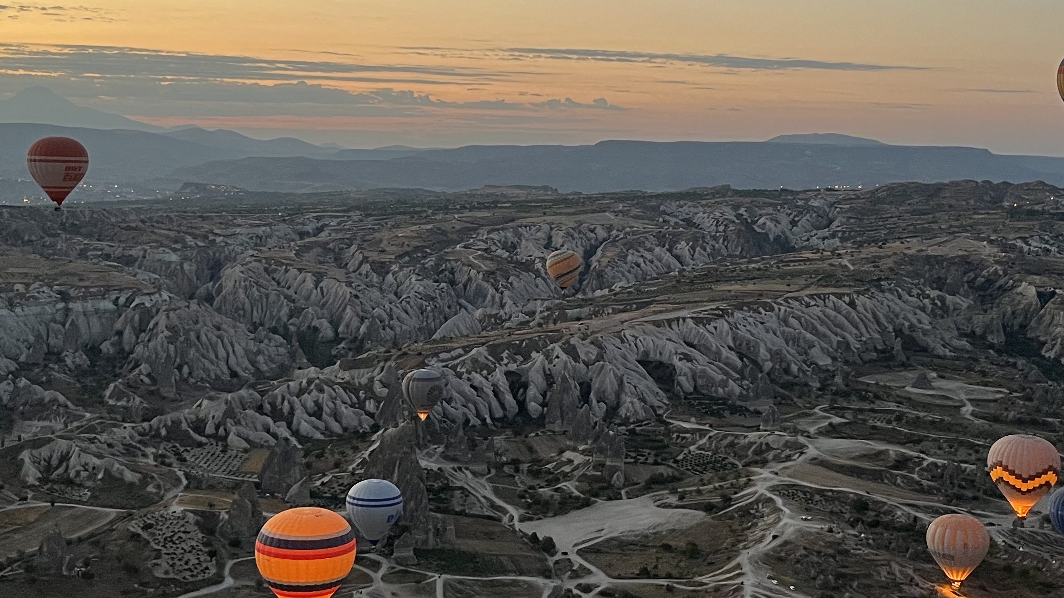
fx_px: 1467
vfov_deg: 23.0
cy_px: 262
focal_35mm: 52
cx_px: 533
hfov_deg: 39.9
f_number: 1.6
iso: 125
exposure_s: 1/62
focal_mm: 5.1
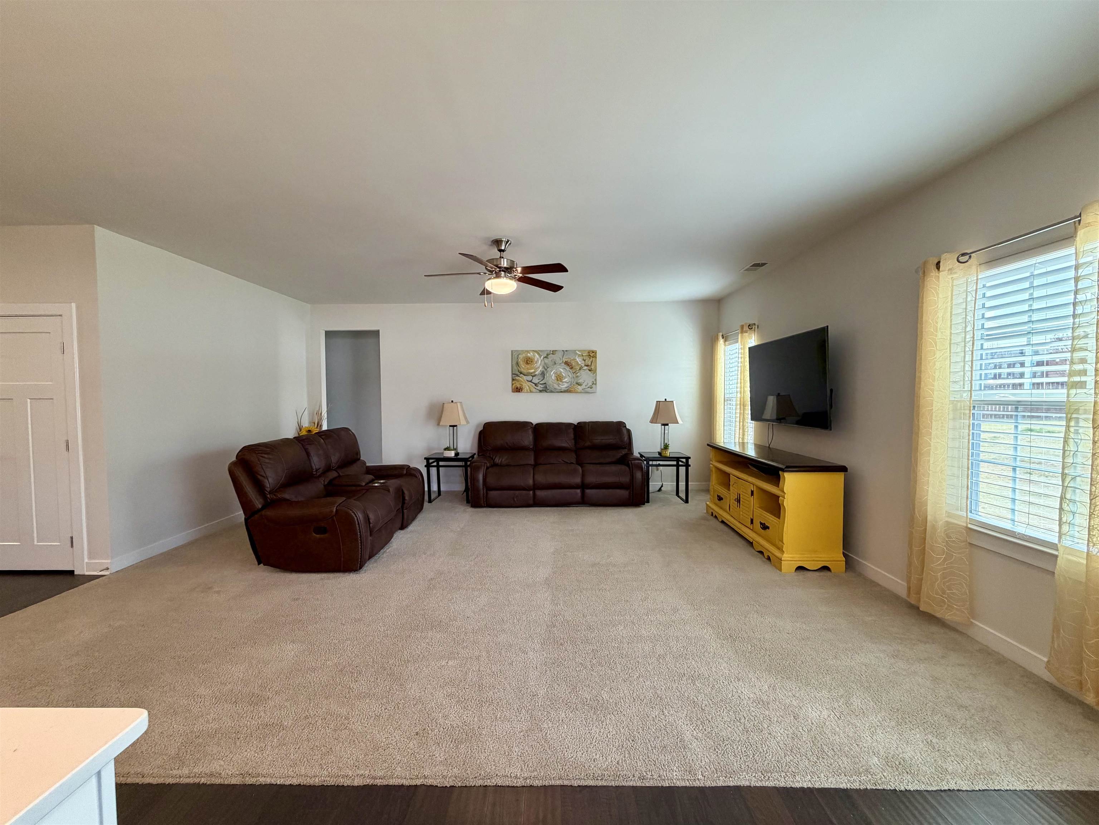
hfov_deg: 102.1
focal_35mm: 14
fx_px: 444
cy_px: 412
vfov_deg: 85.7
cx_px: 550
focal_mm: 2.22
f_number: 2.2
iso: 200
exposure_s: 1/120
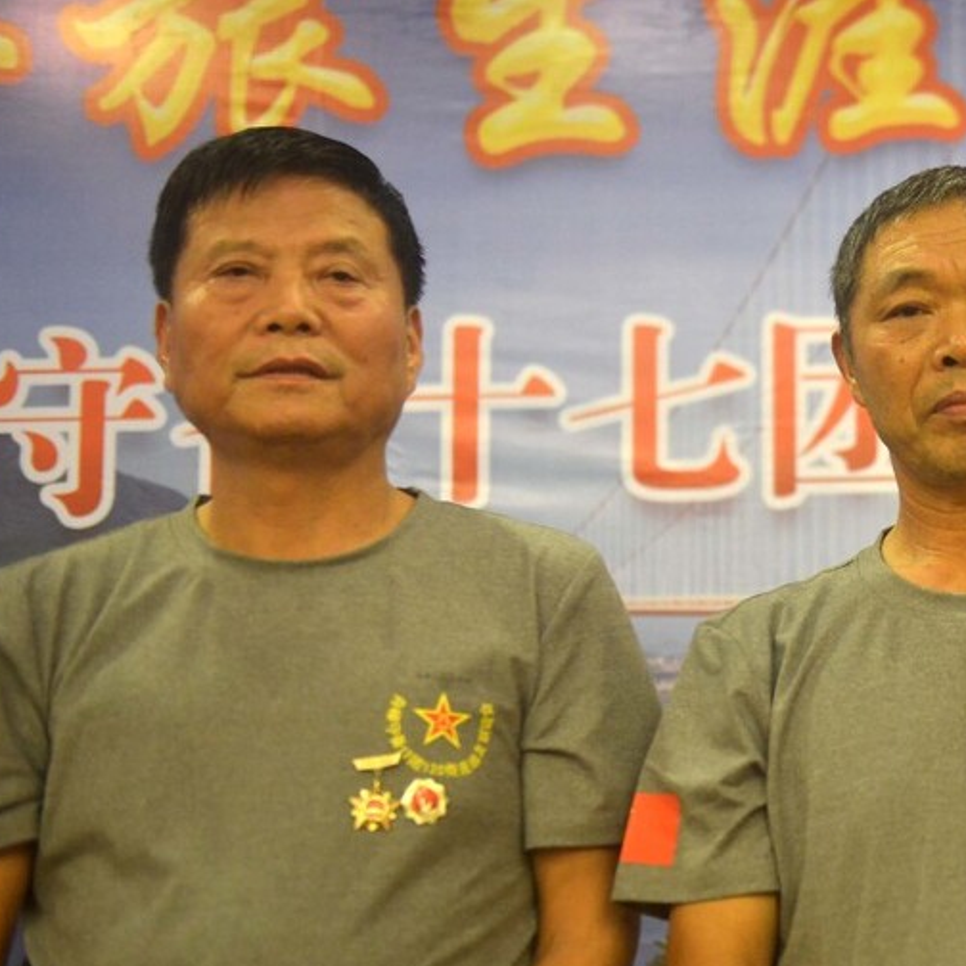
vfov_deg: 20.4
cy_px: 582
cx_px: 1060
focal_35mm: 85
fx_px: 2684
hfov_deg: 19.5
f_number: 2.8
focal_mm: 42
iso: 2000
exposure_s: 1/100
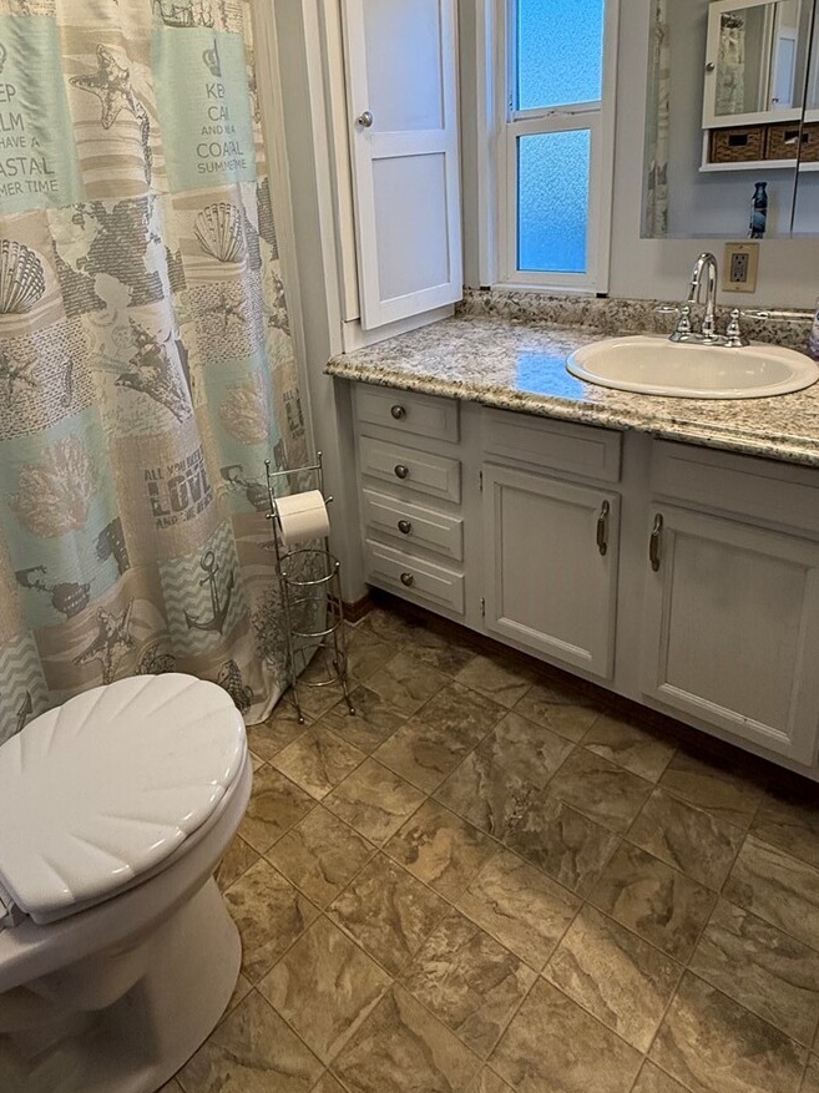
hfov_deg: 57.7
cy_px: 380
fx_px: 726
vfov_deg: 72.1
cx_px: 280
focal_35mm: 23
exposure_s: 1/120
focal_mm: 2.22
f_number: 2.2
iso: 160
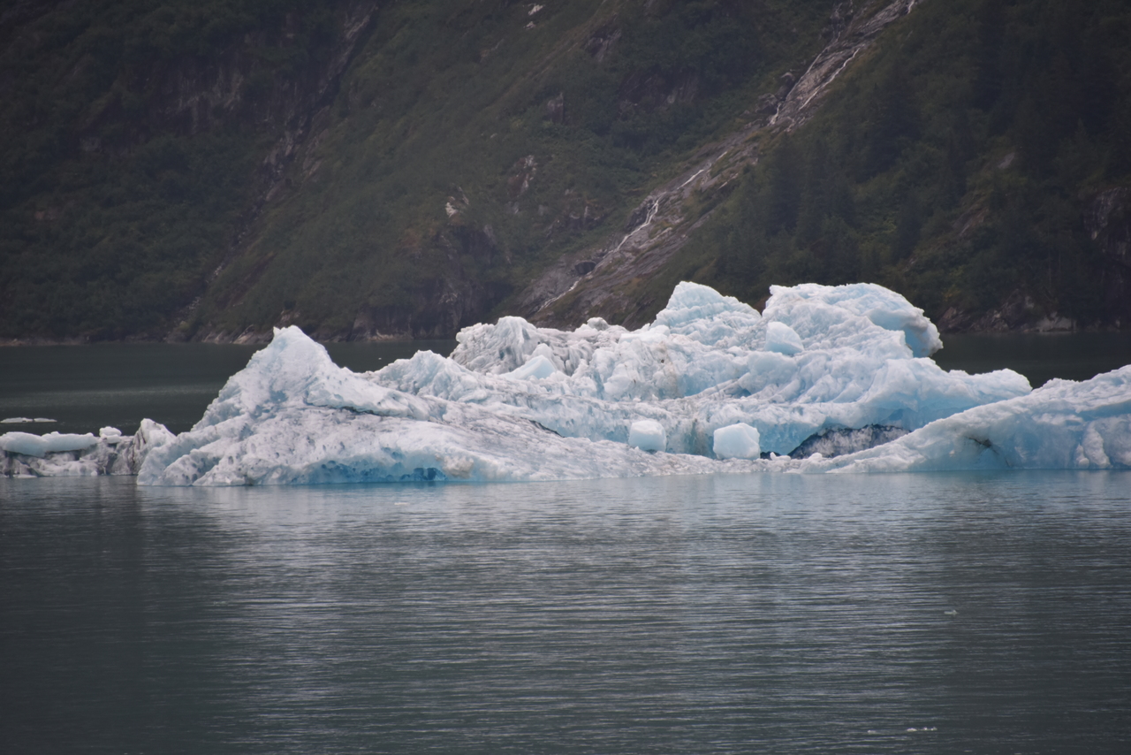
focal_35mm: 300
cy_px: 378
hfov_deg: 6.9
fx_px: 9427
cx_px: 566
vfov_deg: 4.6
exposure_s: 1/640
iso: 800
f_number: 5.6
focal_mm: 300
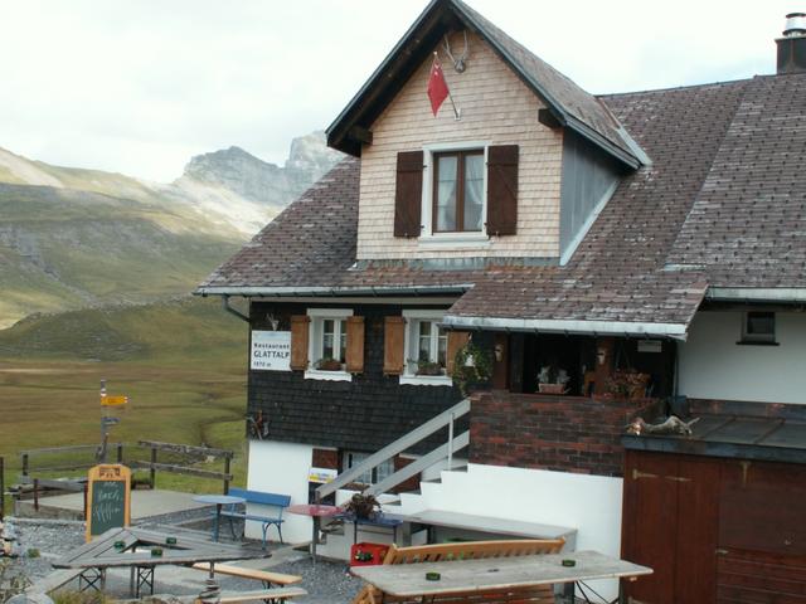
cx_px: 403
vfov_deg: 34.3
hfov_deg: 44.8
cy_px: 302
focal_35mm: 42
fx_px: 978
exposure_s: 1/125
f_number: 5.6
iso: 50
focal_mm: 7.04
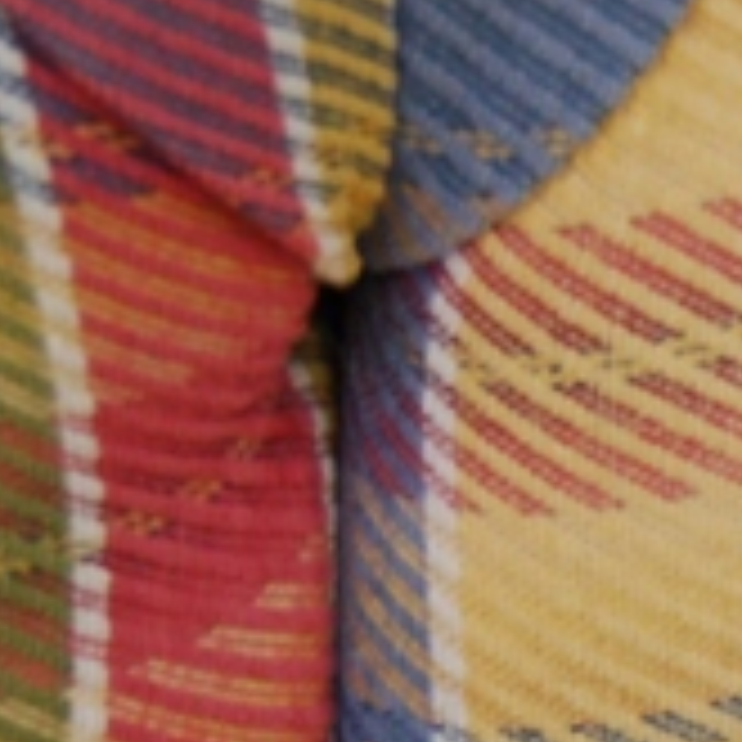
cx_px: 1160
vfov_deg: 8.7
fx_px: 4729
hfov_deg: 8.7
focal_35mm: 195
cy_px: 1138
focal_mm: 28
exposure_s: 1/30
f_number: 4.2
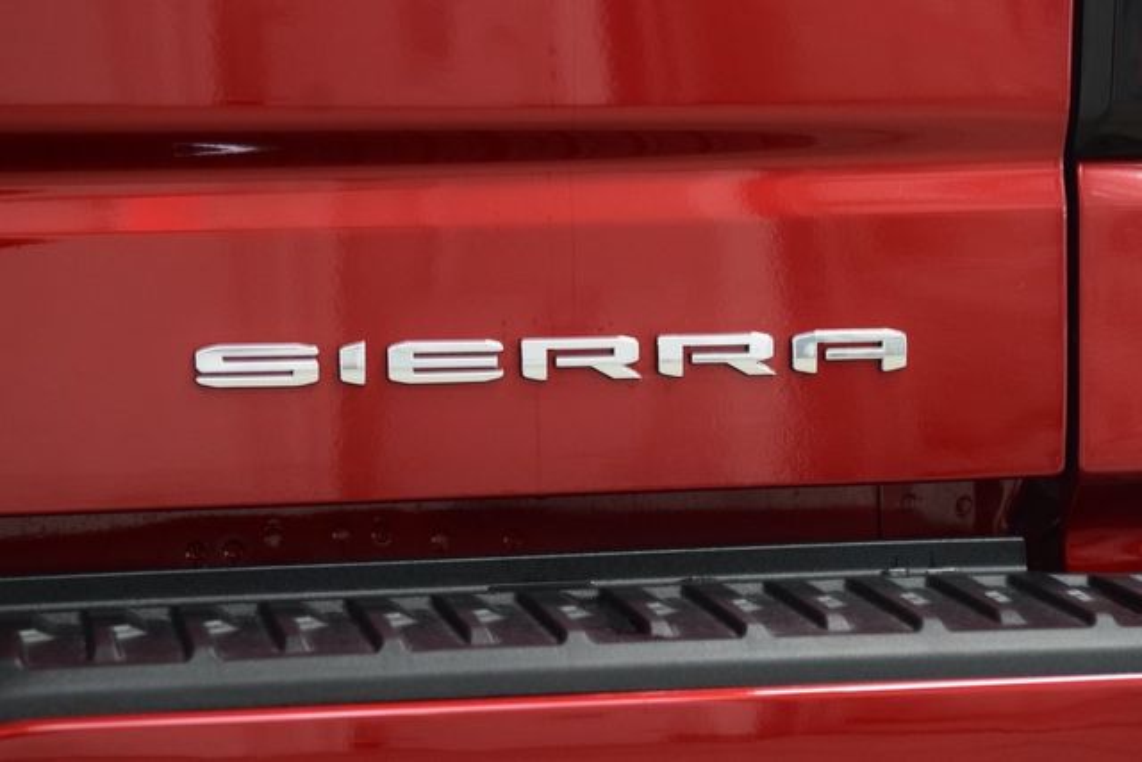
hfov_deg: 19.5
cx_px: 571
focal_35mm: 105
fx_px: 3331
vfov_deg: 13.0
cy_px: 381
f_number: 5
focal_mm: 70
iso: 1600
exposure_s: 1/30
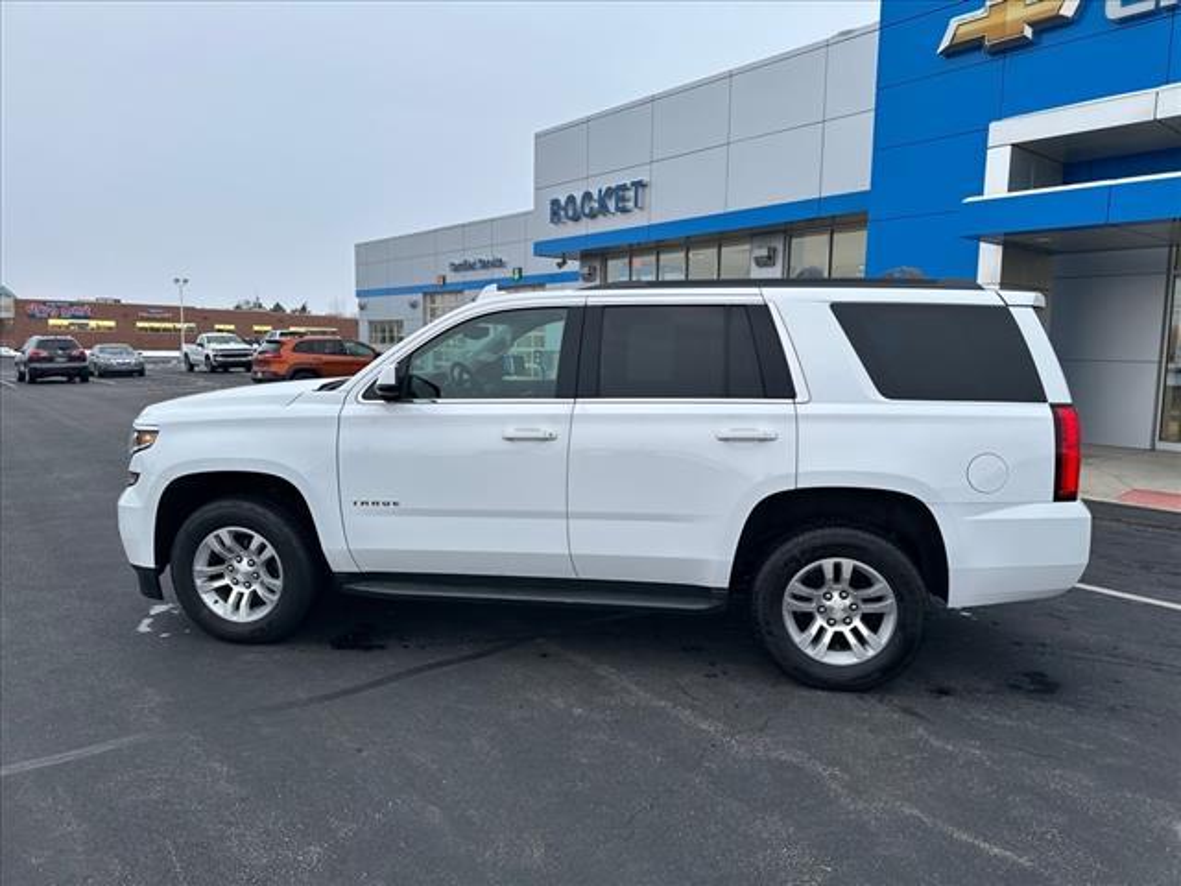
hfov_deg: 71.6
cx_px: 590
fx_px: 819
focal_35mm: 24
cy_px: 443
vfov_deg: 56.8
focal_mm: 6.86
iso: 64
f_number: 1.78
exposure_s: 1/220
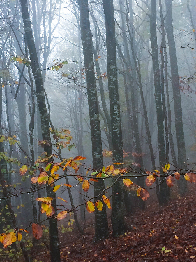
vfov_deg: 38.7
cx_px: 127
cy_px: 103
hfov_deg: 29.5
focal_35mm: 49
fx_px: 370
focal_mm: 4.15
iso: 32
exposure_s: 1/33
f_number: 2.2
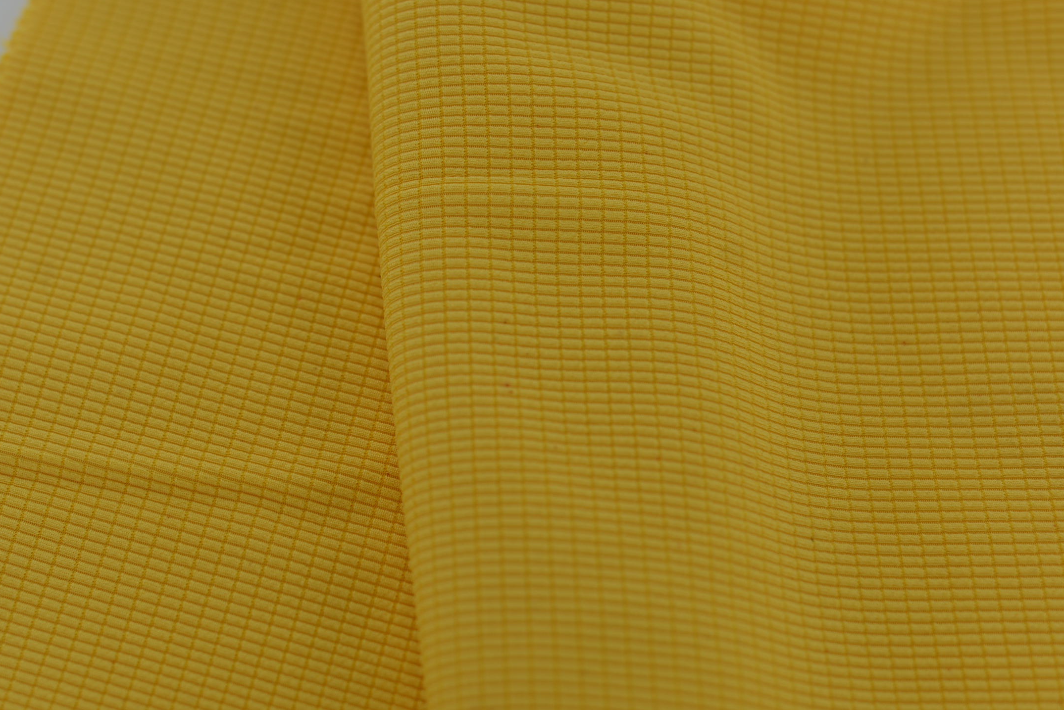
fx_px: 2069
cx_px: 414
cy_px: 218
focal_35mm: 70
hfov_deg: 28.8
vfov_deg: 19.4
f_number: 3.5
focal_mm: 50
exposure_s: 1/320
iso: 100
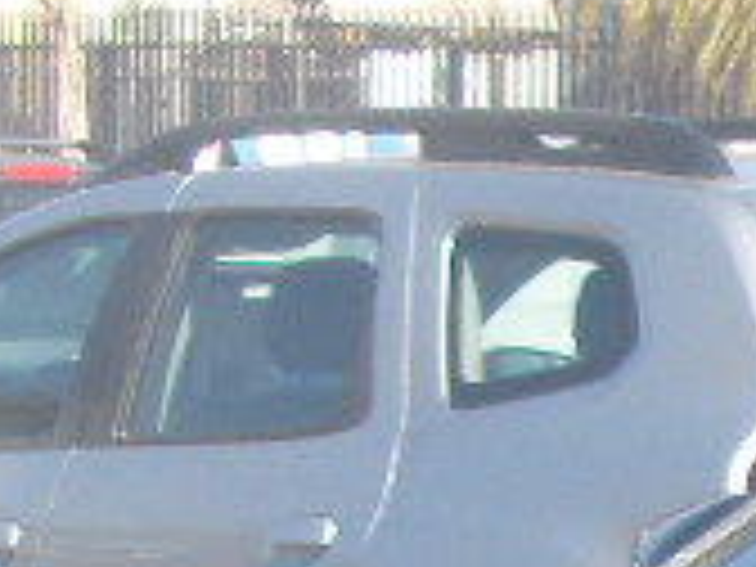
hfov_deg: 8.4
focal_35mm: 226
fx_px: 4936
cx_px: 1350
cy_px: 1188
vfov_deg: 6.4
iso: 80
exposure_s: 1/125
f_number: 7
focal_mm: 6.2
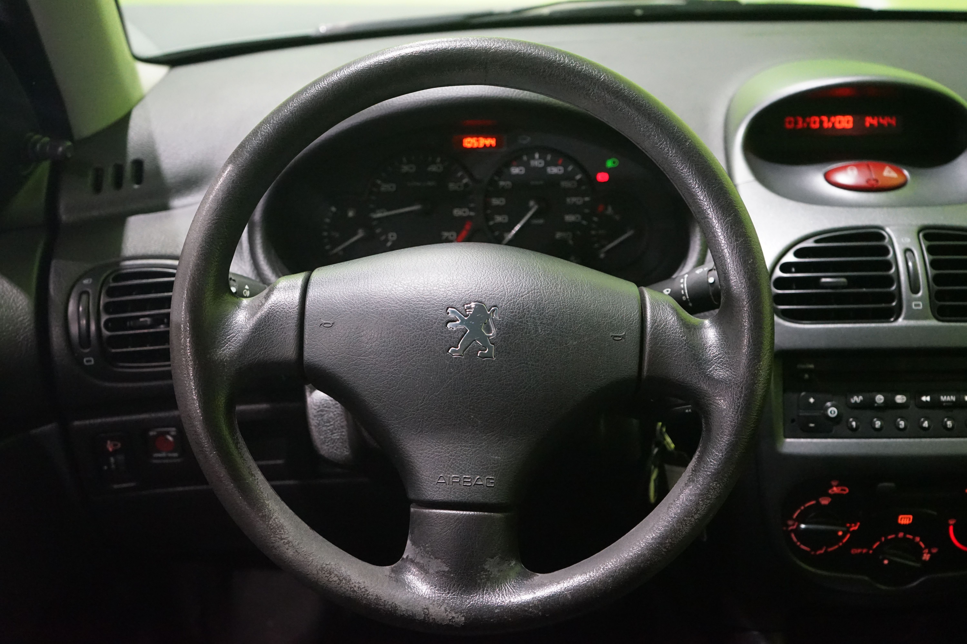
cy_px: 322
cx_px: 484
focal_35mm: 45
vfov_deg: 29.9
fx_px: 1209
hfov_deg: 43.6
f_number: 4.5
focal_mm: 45
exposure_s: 1/80
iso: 6400
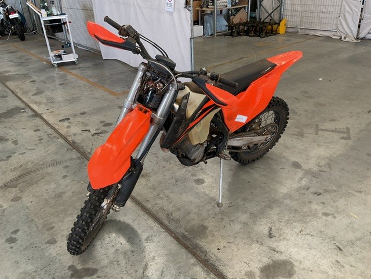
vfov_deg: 48.2
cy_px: 140
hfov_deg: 61.7
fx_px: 311
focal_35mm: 29
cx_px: 186
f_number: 1.8
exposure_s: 1/60
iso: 64
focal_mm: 3
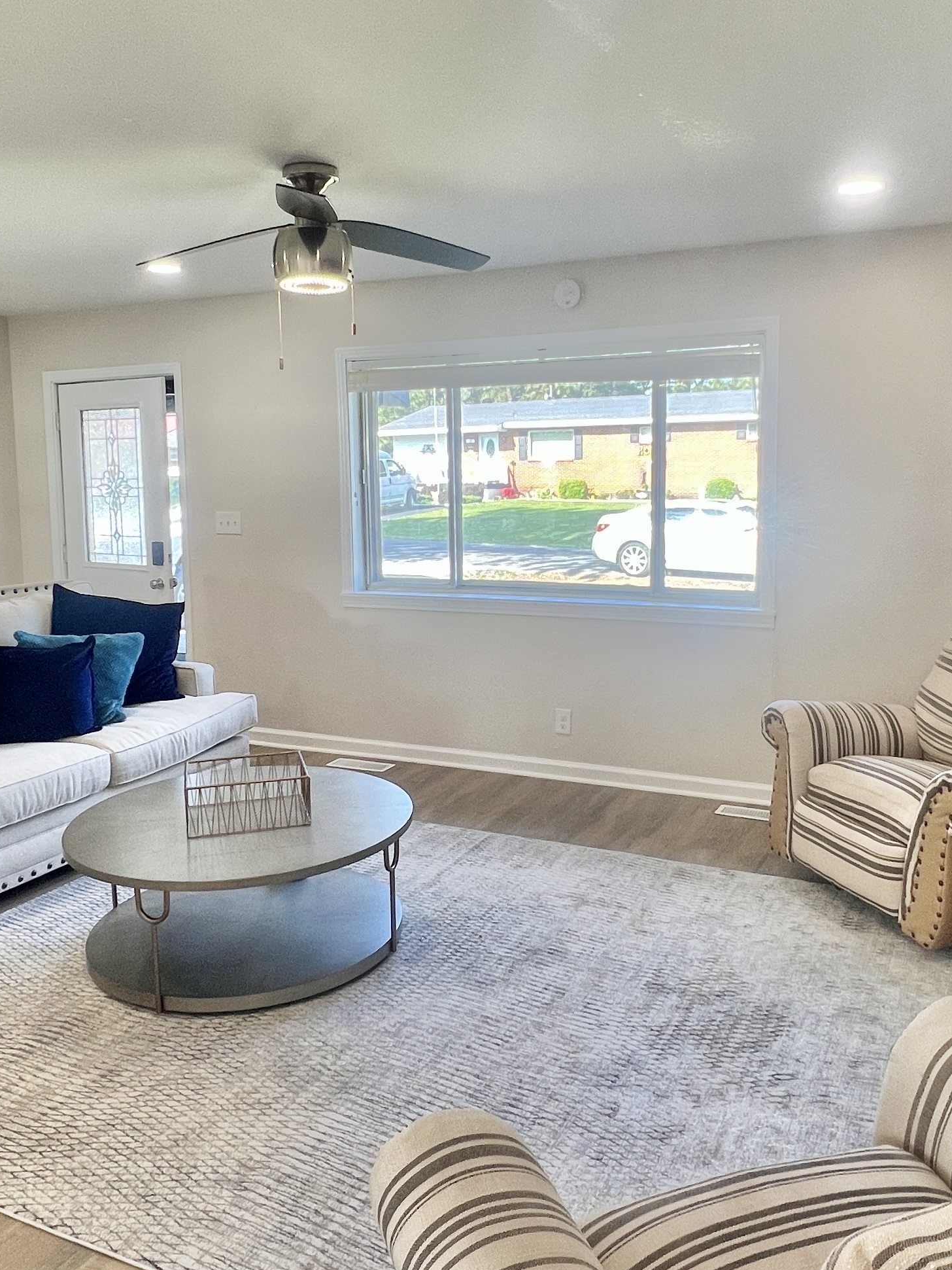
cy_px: 607
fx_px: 990
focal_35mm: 27
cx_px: 500
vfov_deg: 65.3
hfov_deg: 51.3
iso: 64
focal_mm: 1.57
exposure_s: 1/120
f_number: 1.8
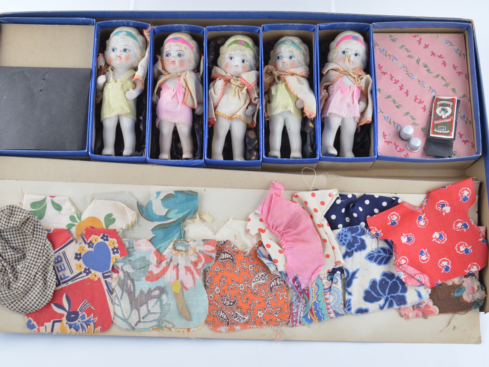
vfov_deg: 31.5
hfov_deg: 41.2
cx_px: 230
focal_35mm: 46
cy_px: 183
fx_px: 650
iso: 100
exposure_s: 1/25
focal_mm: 28
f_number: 10
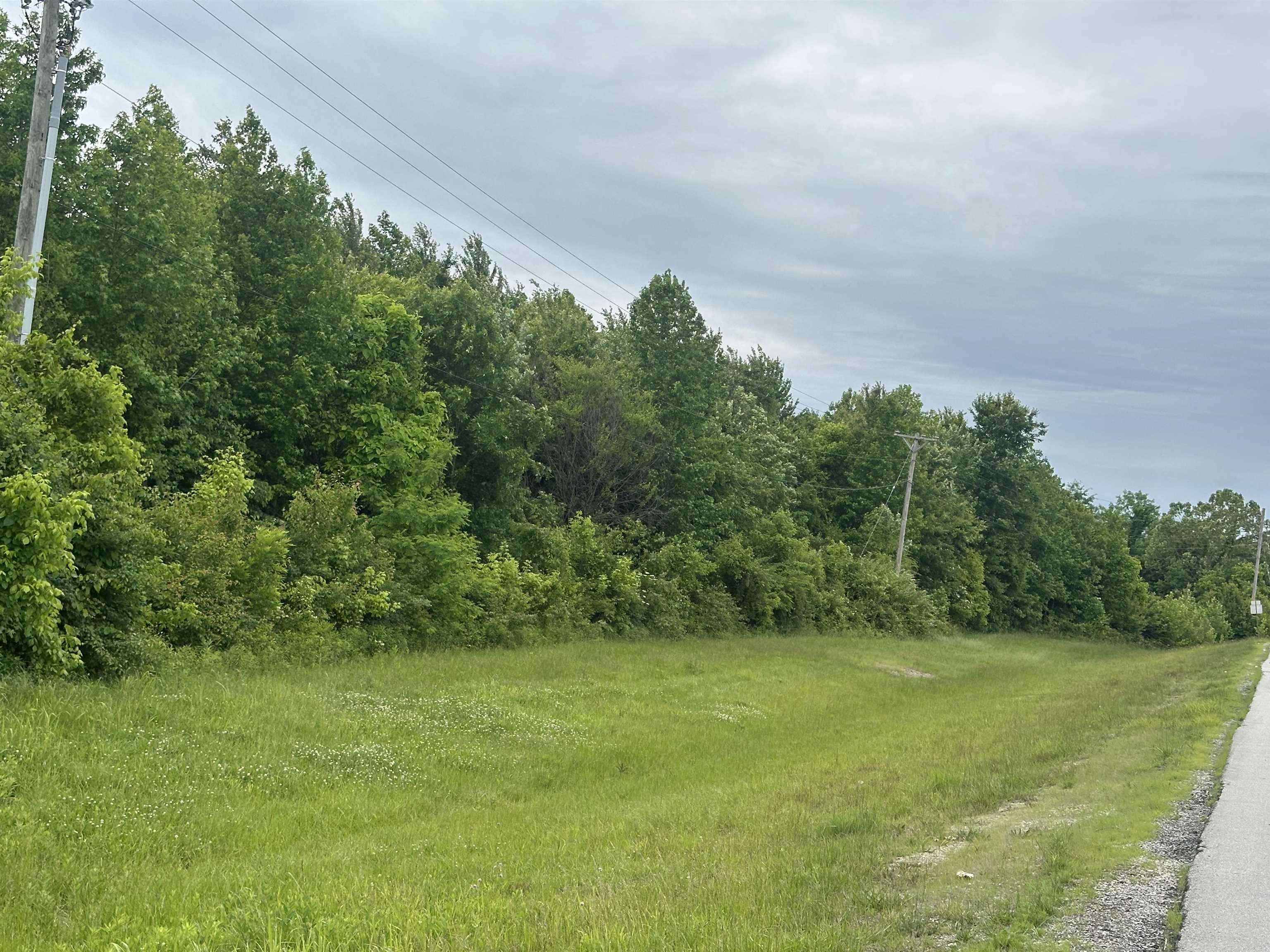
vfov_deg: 30.3
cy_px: 476
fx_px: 1761
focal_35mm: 48
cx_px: 635
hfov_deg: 39.7
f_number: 1.78
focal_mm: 6.86
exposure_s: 1/2304
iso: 64
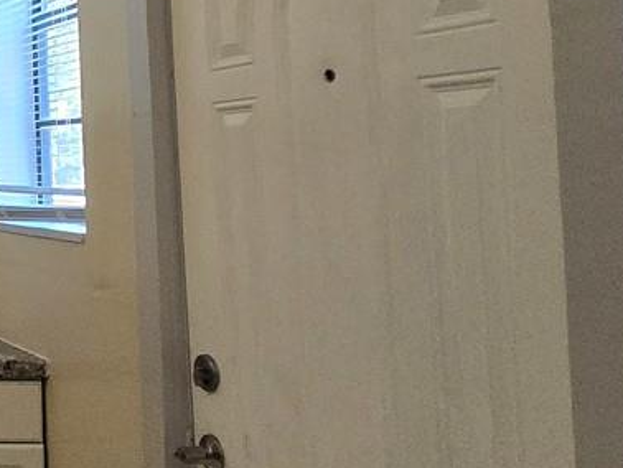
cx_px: -433
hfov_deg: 23.2
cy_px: 171
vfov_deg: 26.5
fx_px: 990
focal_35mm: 55
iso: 320
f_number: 2.2
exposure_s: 1/60
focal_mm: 1.7
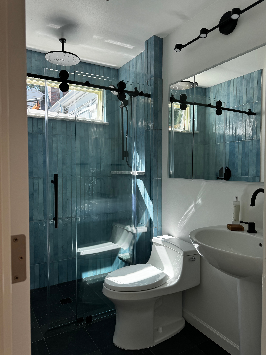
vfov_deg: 71.6
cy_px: 178
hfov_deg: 56.8
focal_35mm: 24
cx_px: 133
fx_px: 246
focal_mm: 6.76
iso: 80
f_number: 1.78
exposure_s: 1/354
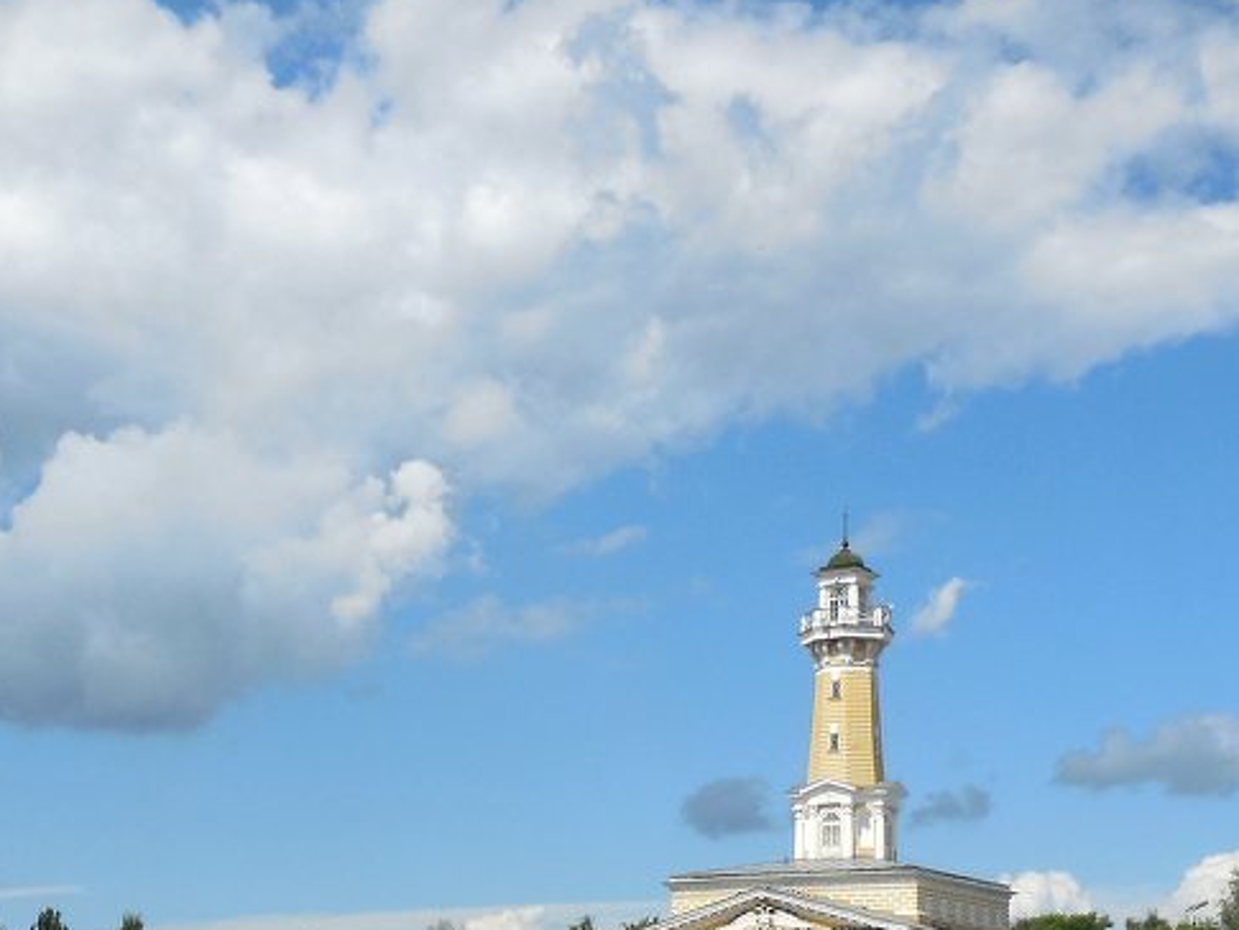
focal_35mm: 66
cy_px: 987
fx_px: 2363
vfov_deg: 21.3
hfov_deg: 29.3
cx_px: 457
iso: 125
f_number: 6.5
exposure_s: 1/640
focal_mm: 5.3
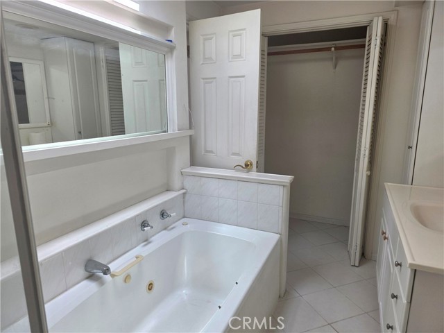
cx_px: 222
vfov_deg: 58.9
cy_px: 166
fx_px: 295
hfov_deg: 73.9
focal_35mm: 23
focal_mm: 6.3
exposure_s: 1/182
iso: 50
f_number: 1.7
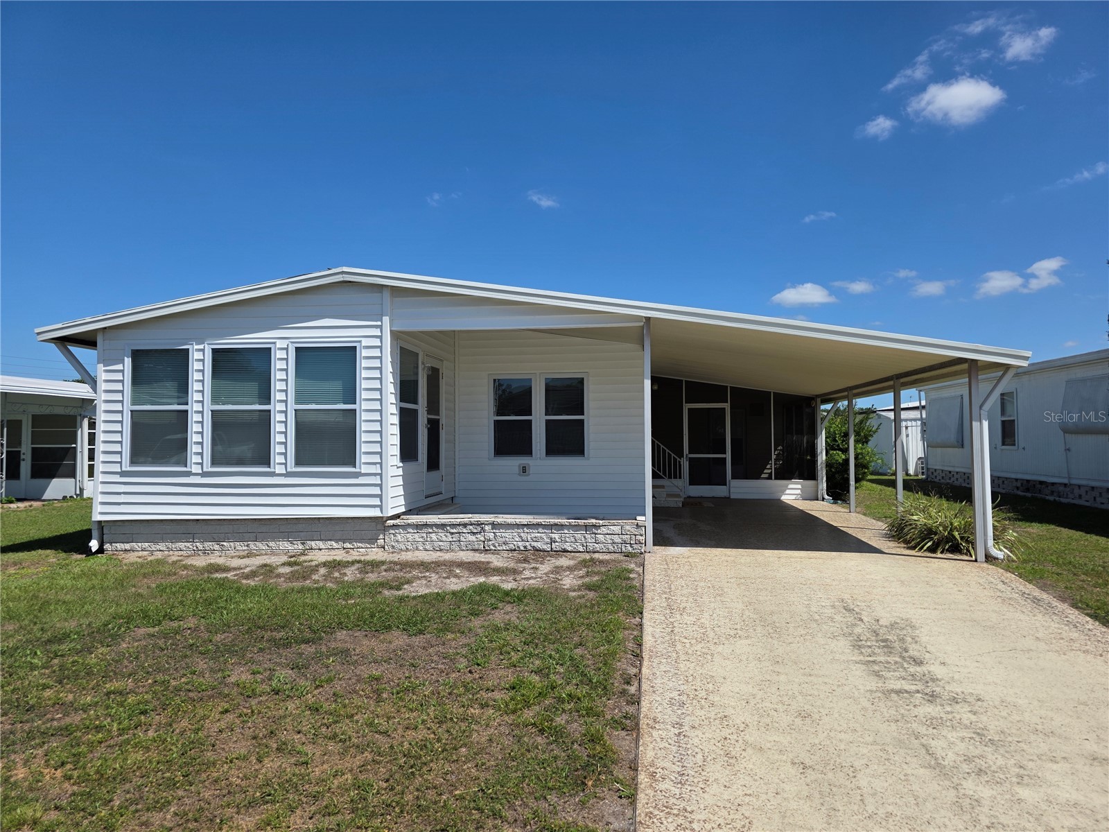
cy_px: 416
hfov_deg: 73.9
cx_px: 554
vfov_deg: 58.9
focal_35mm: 23
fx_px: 737
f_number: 1.7
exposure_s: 1/7944
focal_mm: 6.3
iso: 80
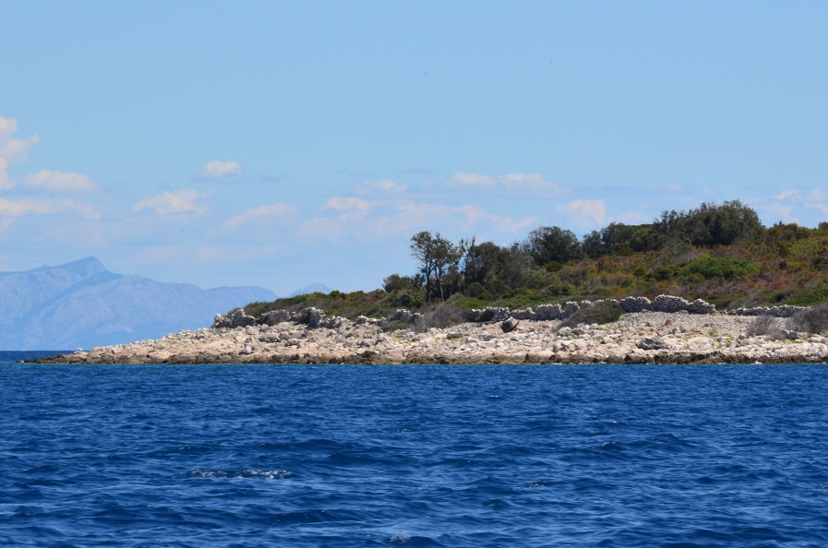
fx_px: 6324
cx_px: 457
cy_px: 275
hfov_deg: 7.5
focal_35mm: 276
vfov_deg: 5.0
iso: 360
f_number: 36
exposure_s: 1/60
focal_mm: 165
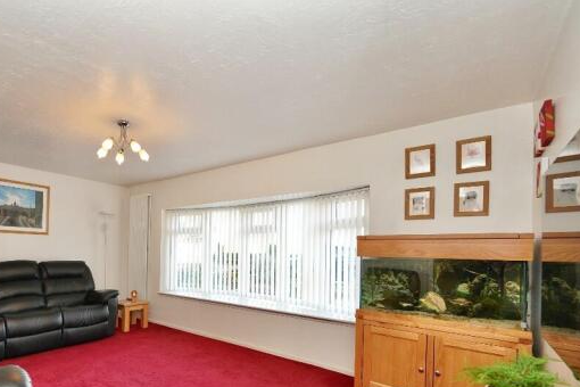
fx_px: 290
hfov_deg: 87.9
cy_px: 248
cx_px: 212
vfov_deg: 66.1
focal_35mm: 18
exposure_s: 1/160
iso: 640
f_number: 4
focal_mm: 14
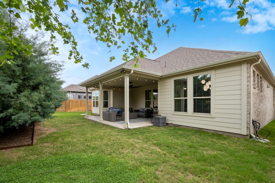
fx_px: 122
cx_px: 146
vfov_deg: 73.5
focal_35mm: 16
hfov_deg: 96.6
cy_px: 102
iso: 800
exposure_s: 1/2000
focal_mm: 14
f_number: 8
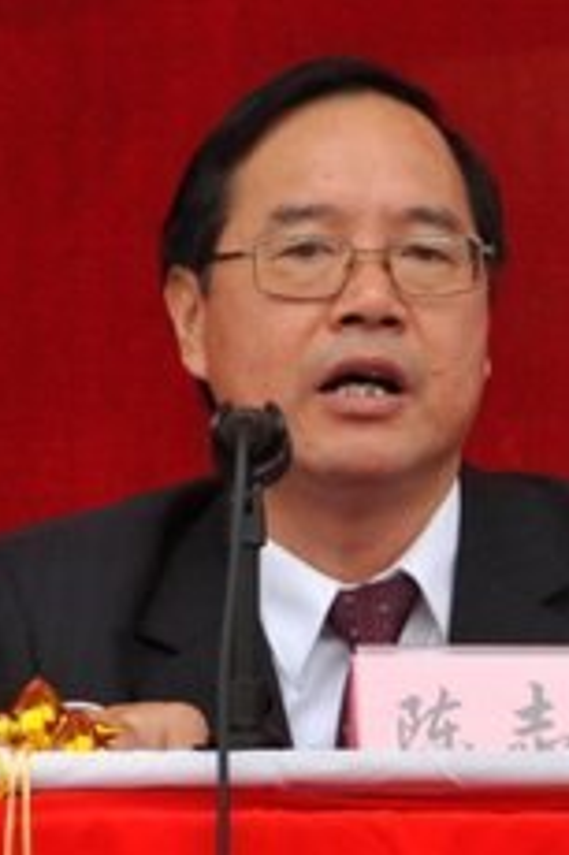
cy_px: 372
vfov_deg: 4.0
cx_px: 372
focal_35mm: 521
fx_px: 12370
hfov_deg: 2.6
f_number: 7.1
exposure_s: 1/200
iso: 500
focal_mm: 200
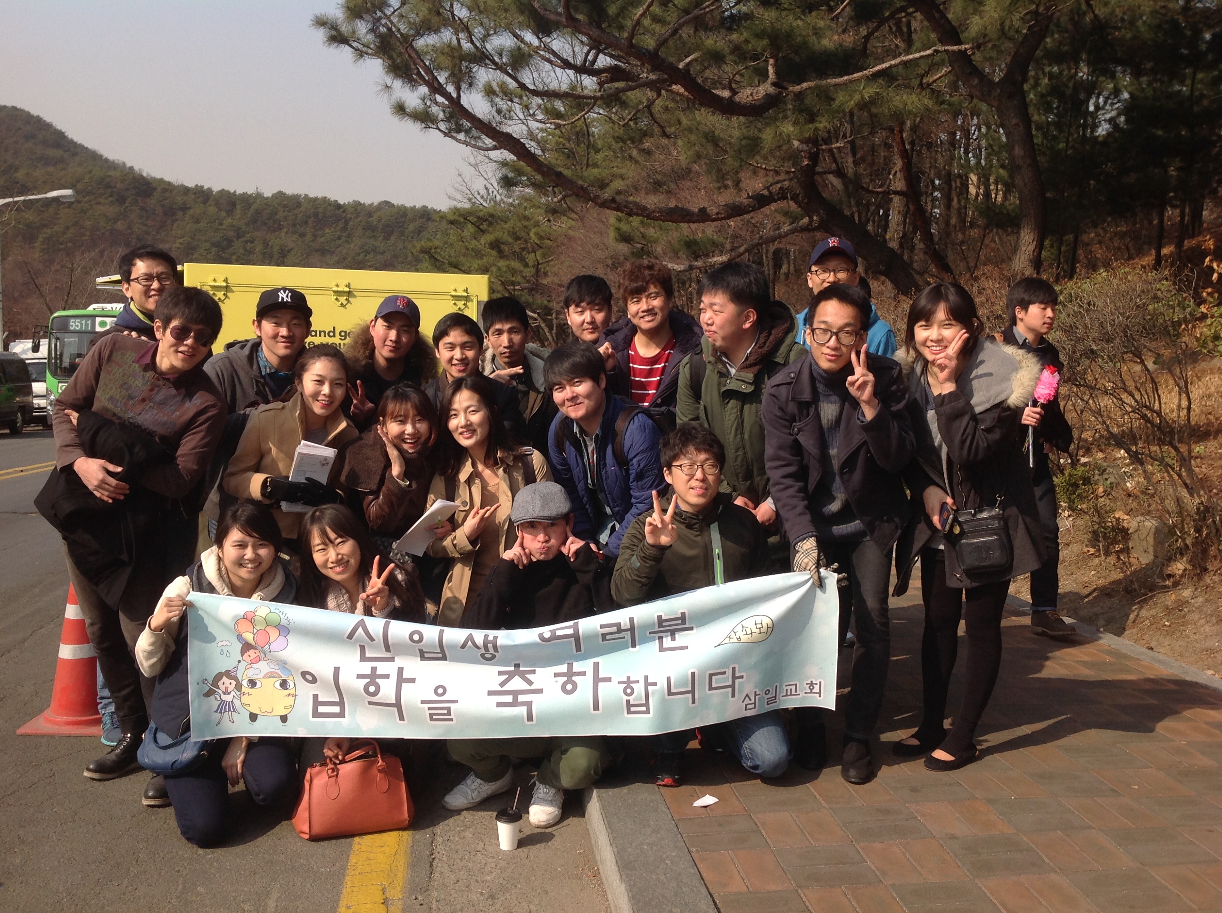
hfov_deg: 52.7
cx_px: 611
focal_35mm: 35
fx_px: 1234
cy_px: 456
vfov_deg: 40.6
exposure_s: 1/1592
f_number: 2.4
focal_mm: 4.28
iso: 50
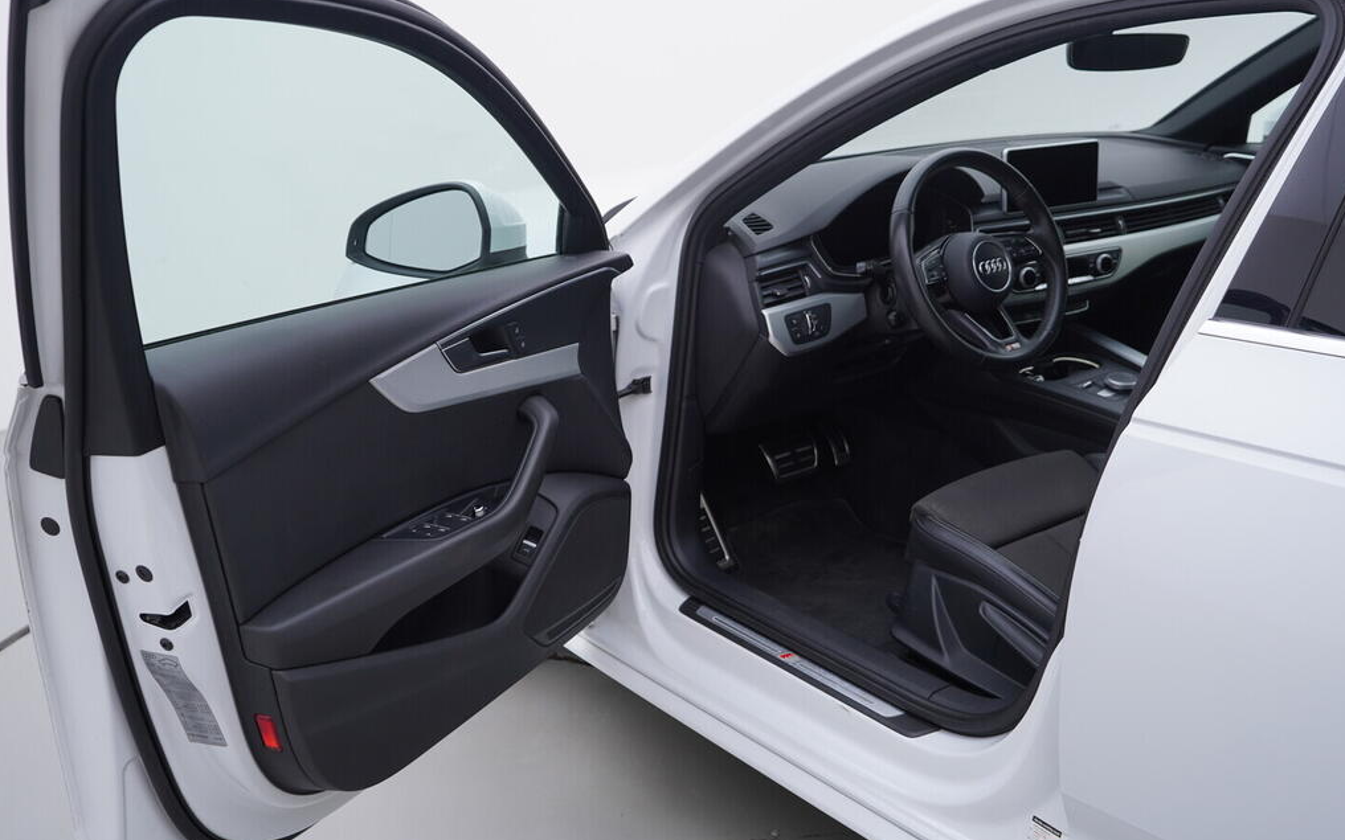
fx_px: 1356
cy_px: 391
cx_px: 674
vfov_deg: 34.4
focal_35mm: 37
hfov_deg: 52.7
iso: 125
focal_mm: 24
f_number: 4
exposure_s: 1/60
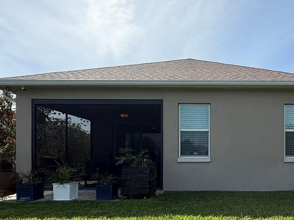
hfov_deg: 55.1
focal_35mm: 31
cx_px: 226
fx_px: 263
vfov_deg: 44.4
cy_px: 155
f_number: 2.2
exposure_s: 1/1698
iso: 64
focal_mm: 2.22
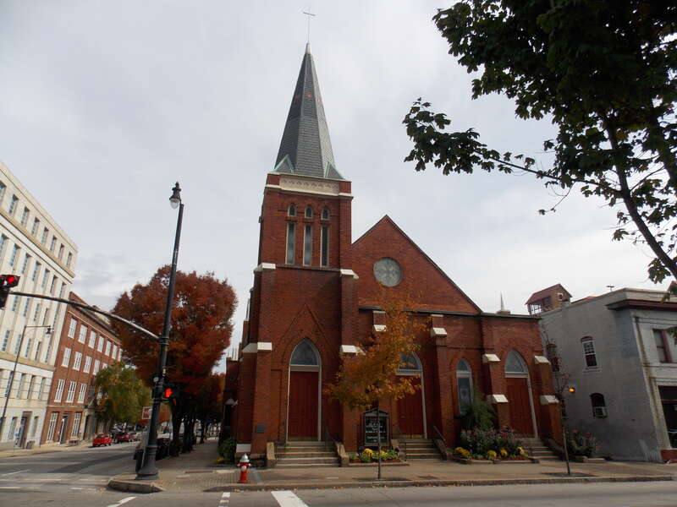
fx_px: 450
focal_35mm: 23
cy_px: 254
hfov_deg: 73.9
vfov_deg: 58.9
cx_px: 338
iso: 80
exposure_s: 1/1500
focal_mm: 4
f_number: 3.1
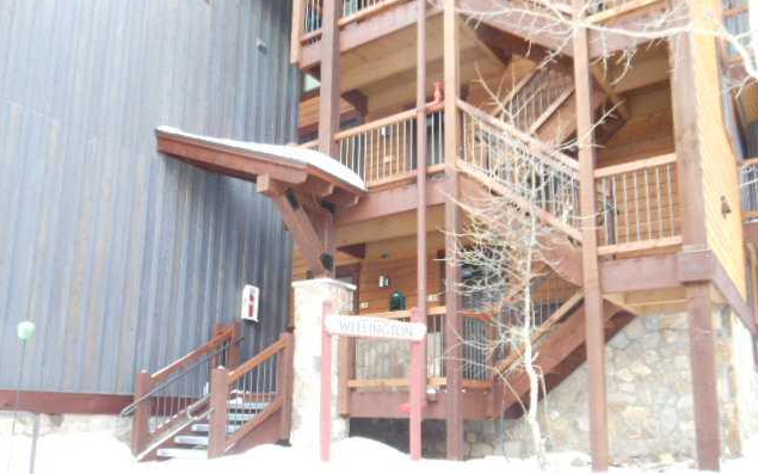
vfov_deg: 40.5
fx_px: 640
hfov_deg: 61.2
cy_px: 278
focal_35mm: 31
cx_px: 378
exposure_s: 1/30
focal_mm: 5.2
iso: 125
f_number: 3.3
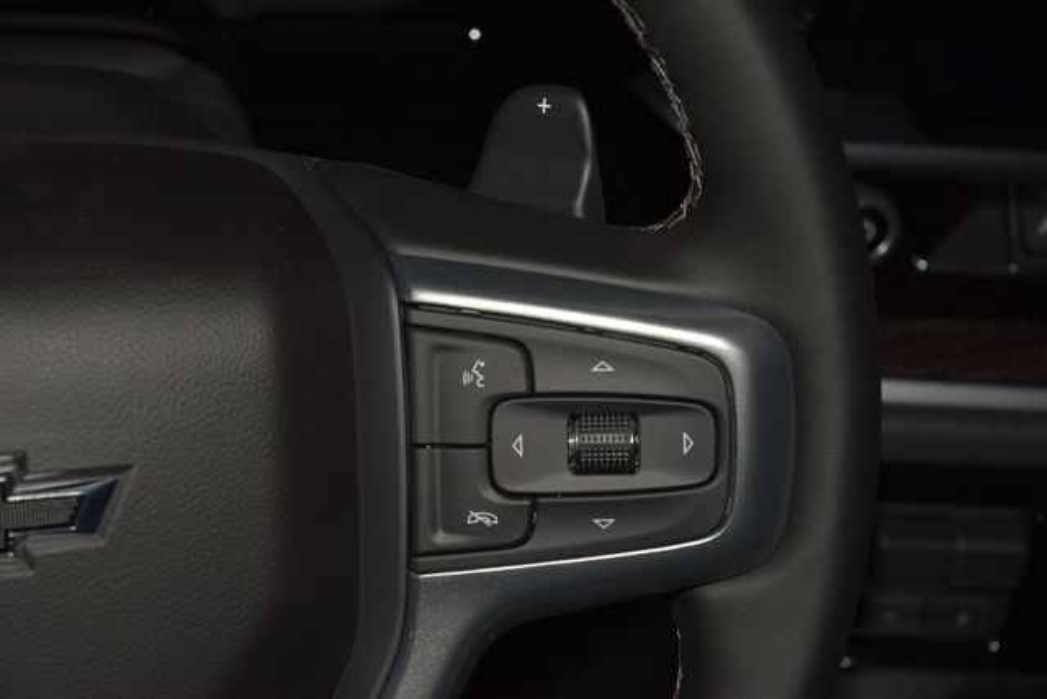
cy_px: 350
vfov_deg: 13.0
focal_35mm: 105
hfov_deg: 19.5
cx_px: 524
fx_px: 3054
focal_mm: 70
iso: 100
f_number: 8
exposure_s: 1/125
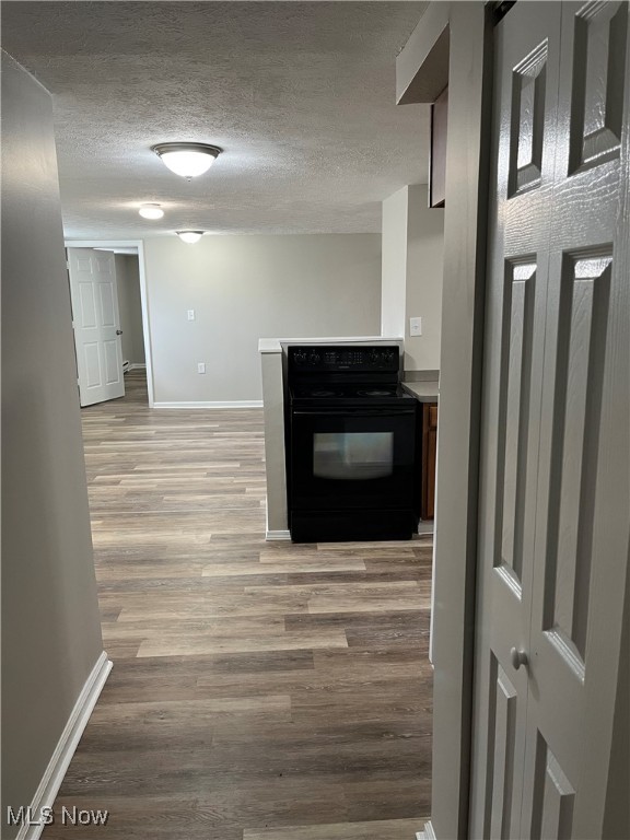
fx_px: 631
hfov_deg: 53.1
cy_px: 420
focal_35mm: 26
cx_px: 315
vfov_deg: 67.3
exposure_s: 1/60
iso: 160
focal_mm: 5.1
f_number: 1.6
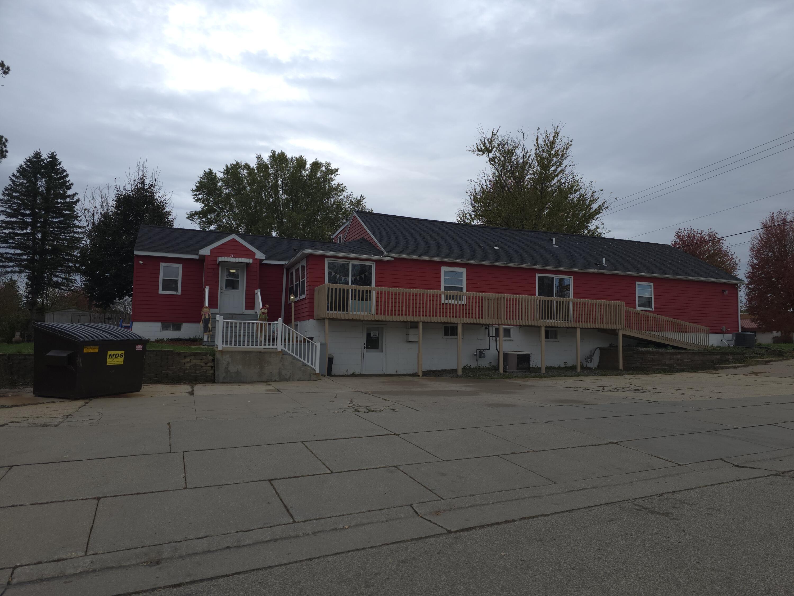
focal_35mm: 23
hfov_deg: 73.9
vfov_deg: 58.9
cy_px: 298
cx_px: 397
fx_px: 528
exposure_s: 1/294
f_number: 1.7
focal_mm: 6.3
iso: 12
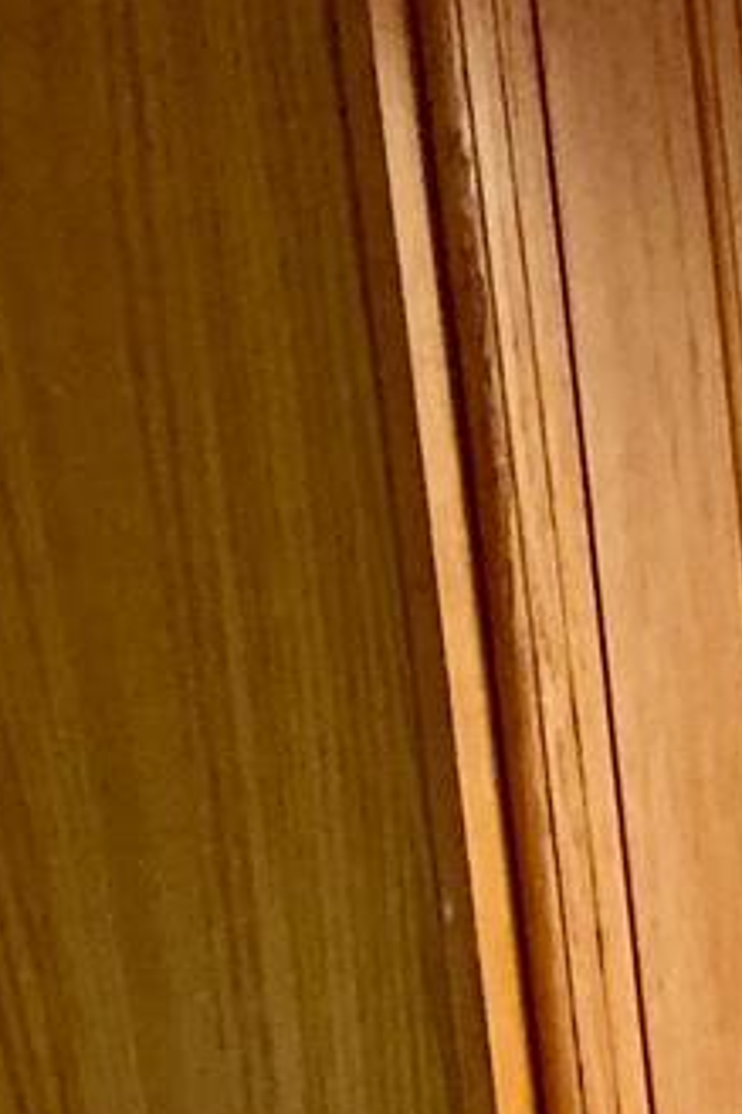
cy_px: 2187
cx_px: 1738
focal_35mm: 136
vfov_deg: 13.2
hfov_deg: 9.1
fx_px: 4209
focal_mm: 3.99
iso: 200
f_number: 1.8
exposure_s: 1/60
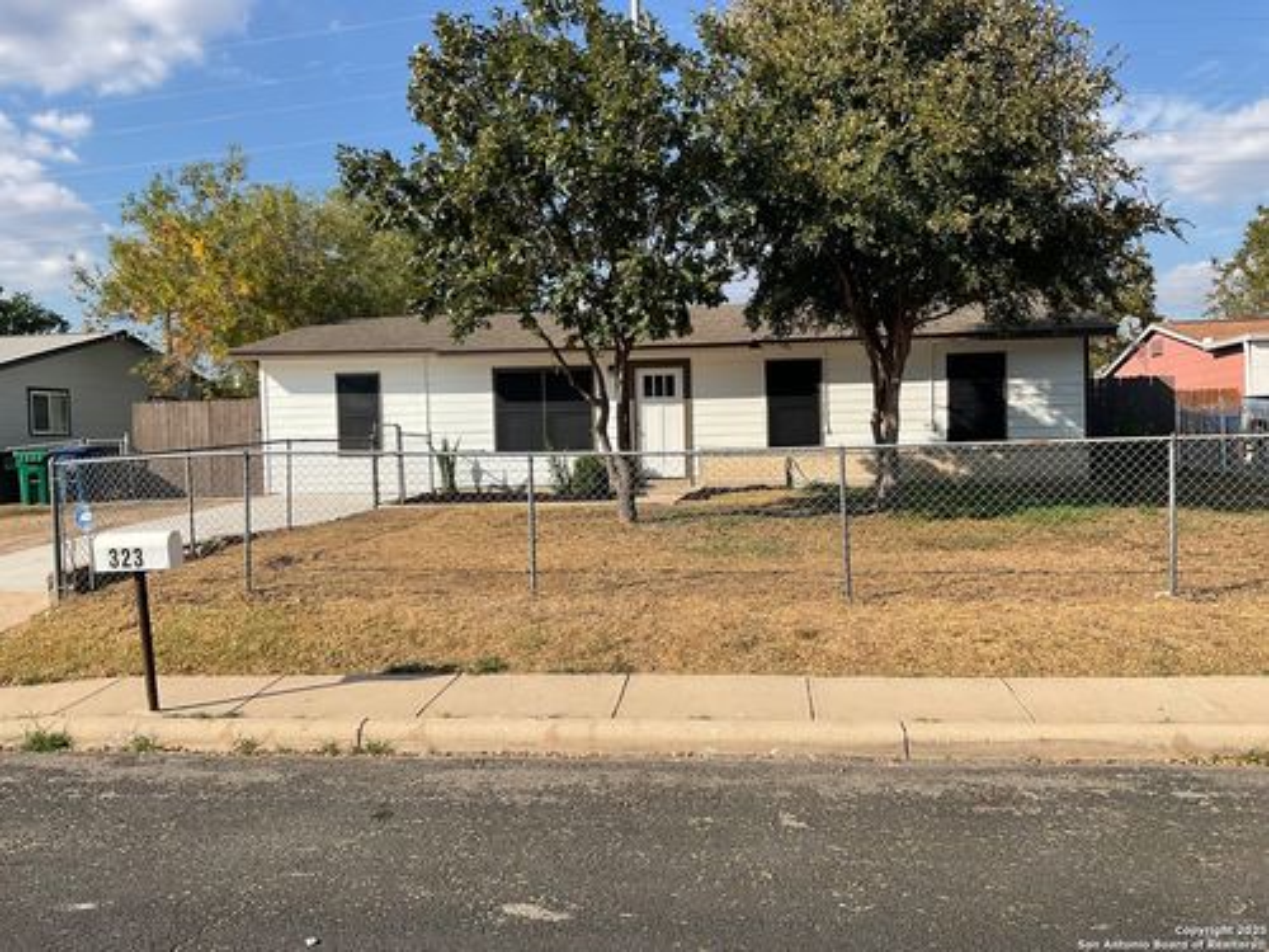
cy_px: 476
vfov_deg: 48.2
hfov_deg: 61.7
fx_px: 1063
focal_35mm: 29
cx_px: 634
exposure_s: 1/2801
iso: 16
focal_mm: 3
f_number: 1.8
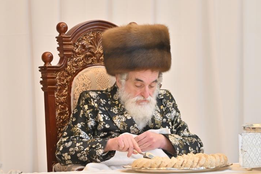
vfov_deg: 5.3
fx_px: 1870
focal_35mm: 258
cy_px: 87
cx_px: 161
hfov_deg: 8.0
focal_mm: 120
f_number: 4
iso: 640
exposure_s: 1/160
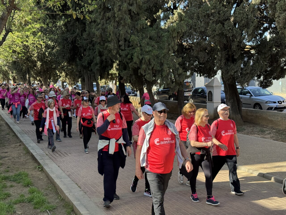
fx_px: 397
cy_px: 108
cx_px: 143
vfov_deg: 30.3
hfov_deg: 39.7
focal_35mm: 48
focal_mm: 6.76
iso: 64
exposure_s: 1/832
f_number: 1.78
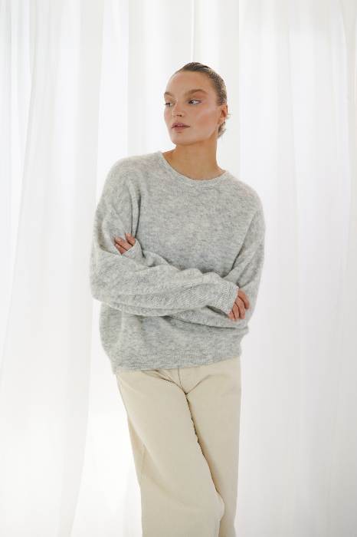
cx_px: 178
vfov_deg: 38.2
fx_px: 774
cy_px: 268
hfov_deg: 26.0
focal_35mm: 52
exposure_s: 1/50
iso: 800
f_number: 9
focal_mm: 52
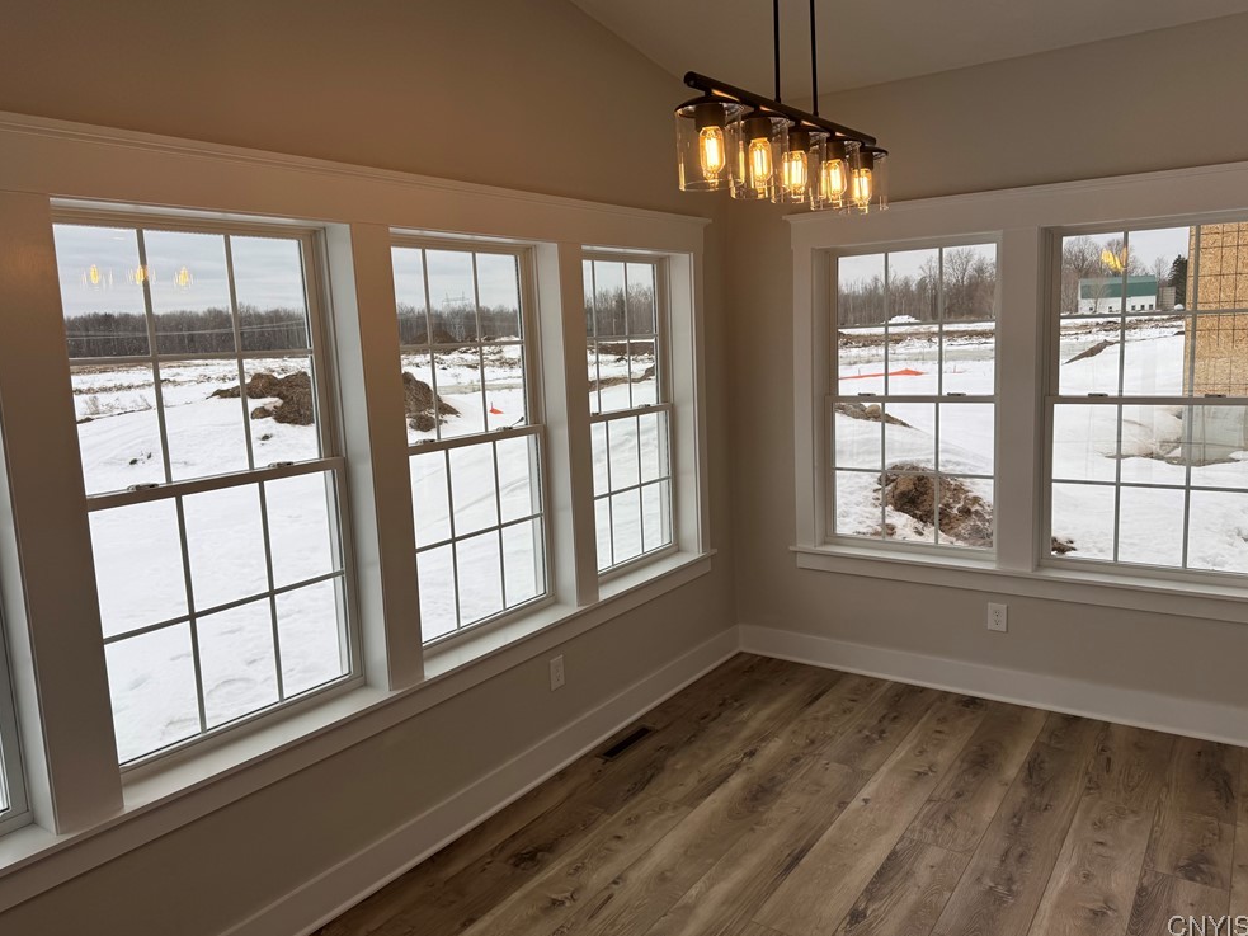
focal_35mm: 25
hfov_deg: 69.4
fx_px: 901
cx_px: 607
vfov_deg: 54.9
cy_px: 467
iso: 80
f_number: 1.78
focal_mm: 6.76
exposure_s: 1/938
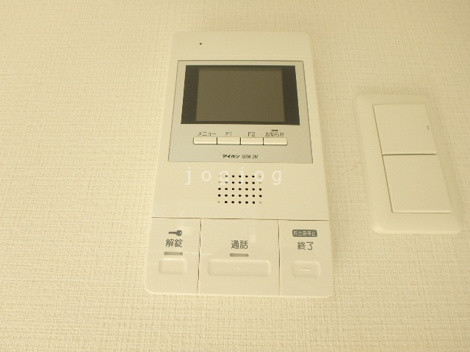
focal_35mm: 21
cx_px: 235
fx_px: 285
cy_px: 176
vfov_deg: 63.4
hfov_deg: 79.0
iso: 125
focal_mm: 3.7
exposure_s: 1/125
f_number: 3.5
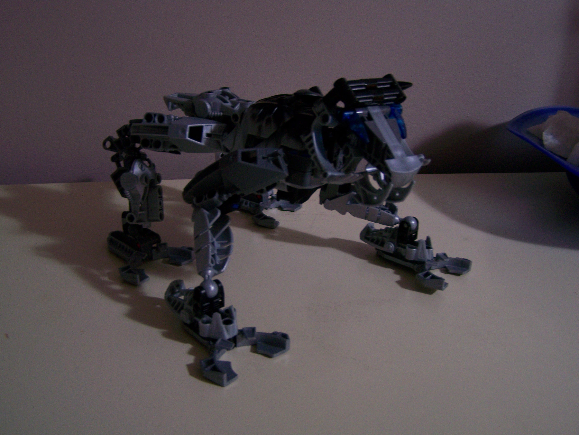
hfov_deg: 48.9
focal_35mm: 38
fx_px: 636
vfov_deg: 37.8
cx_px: 290
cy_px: 218
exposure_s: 1/8
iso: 160
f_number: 2.8
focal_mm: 6.3
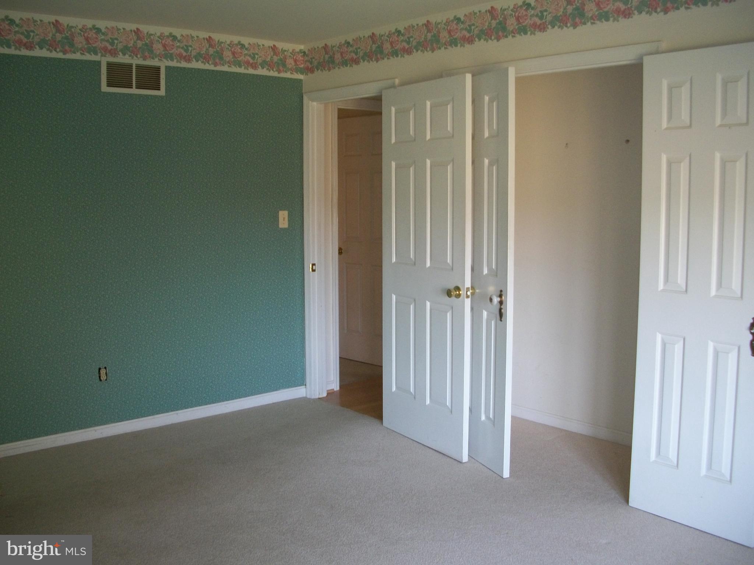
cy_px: 282
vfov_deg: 40.7
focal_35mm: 35
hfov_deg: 52.6
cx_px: 377
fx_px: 762
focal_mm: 6.3
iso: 160
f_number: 3.1
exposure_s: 1/30
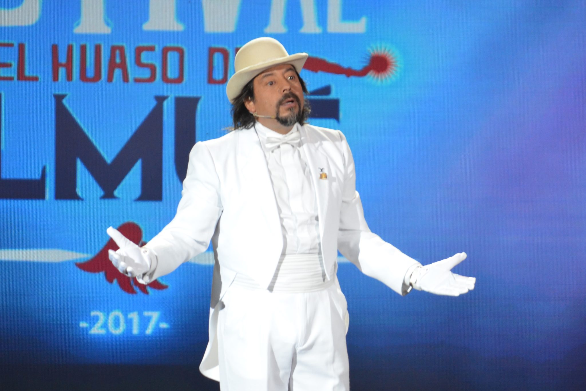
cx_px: 293
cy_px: 196
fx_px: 4885
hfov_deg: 6.9
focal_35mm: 300
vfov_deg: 4.6
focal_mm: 200
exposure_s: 1/100
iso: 1250
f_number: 5.6
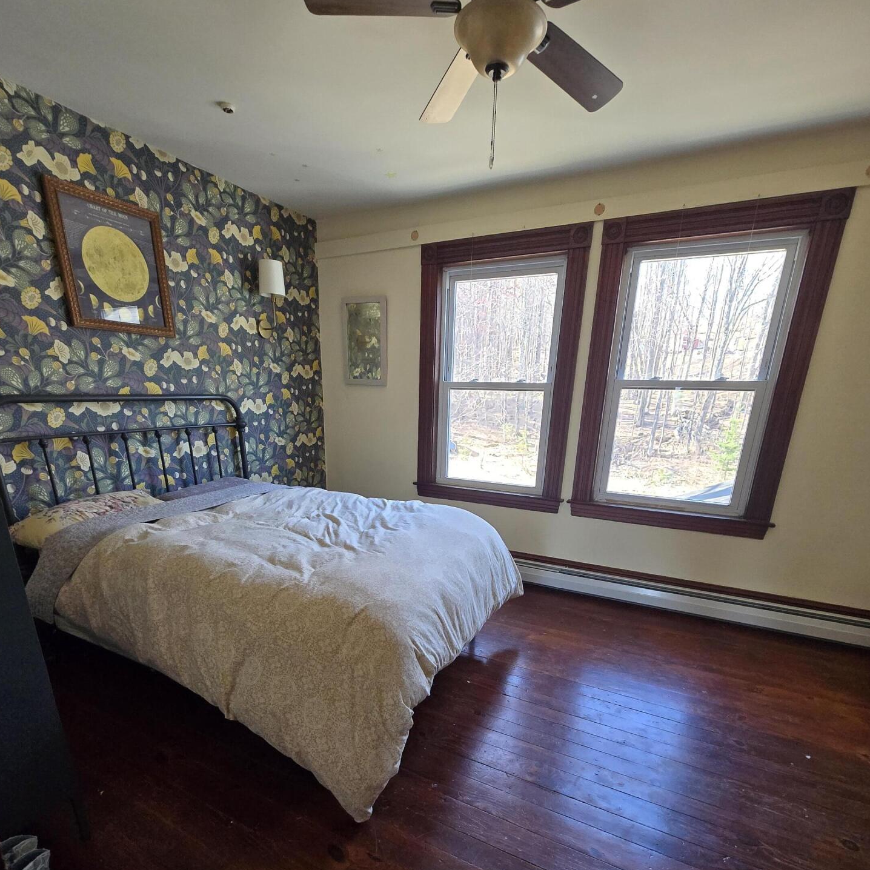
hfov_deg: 87.4
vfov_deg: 85.4
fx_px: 455
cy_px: 553
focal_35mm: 16
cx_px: 437
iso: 320
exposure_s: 1/100
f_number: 2.2
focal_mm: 1.7
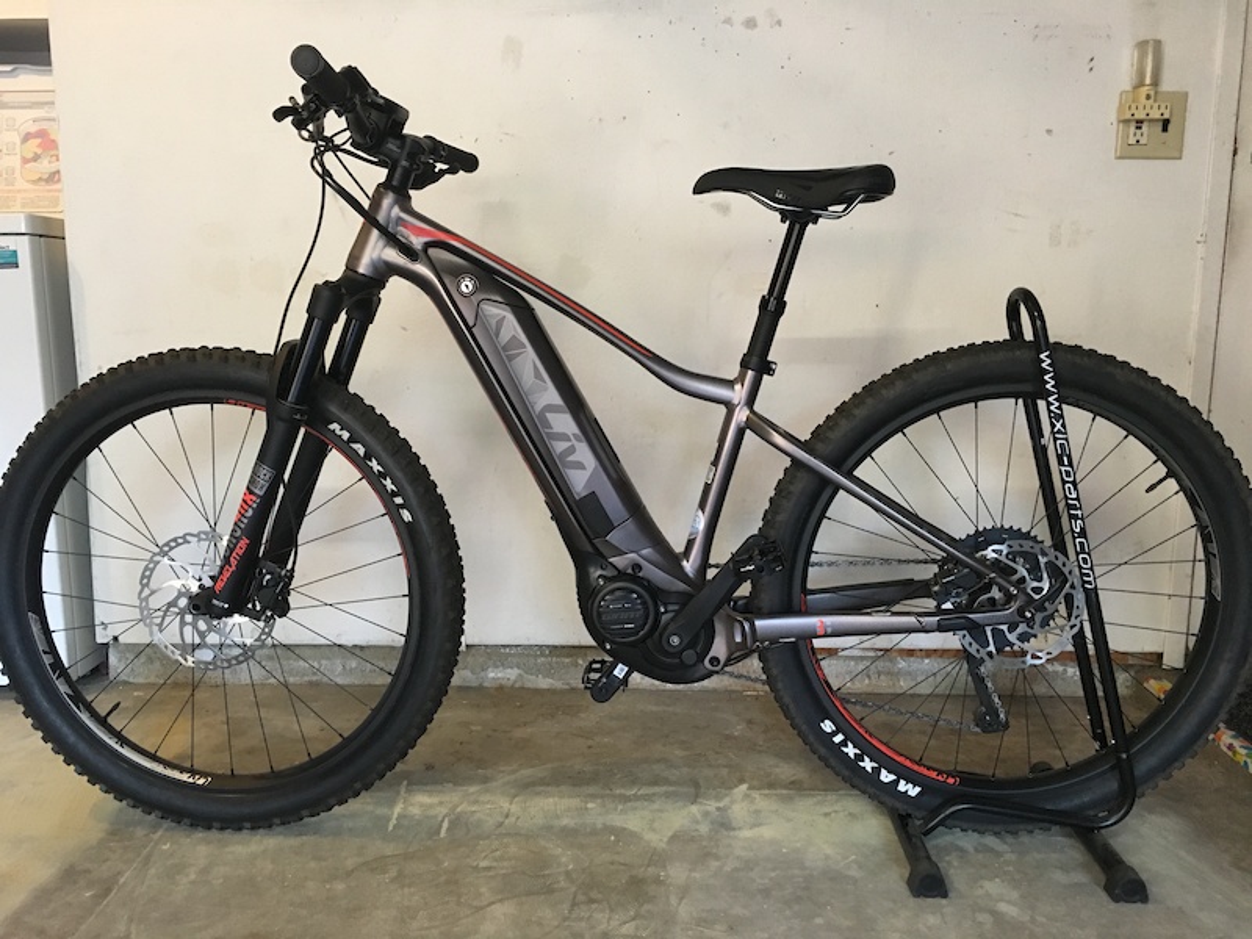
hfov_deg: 61.7
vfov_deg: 48.2
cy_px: 470
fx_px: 1049
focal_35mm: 29
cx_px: 626
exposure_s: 1/30
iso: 160
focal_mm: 4.15
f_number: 2.2
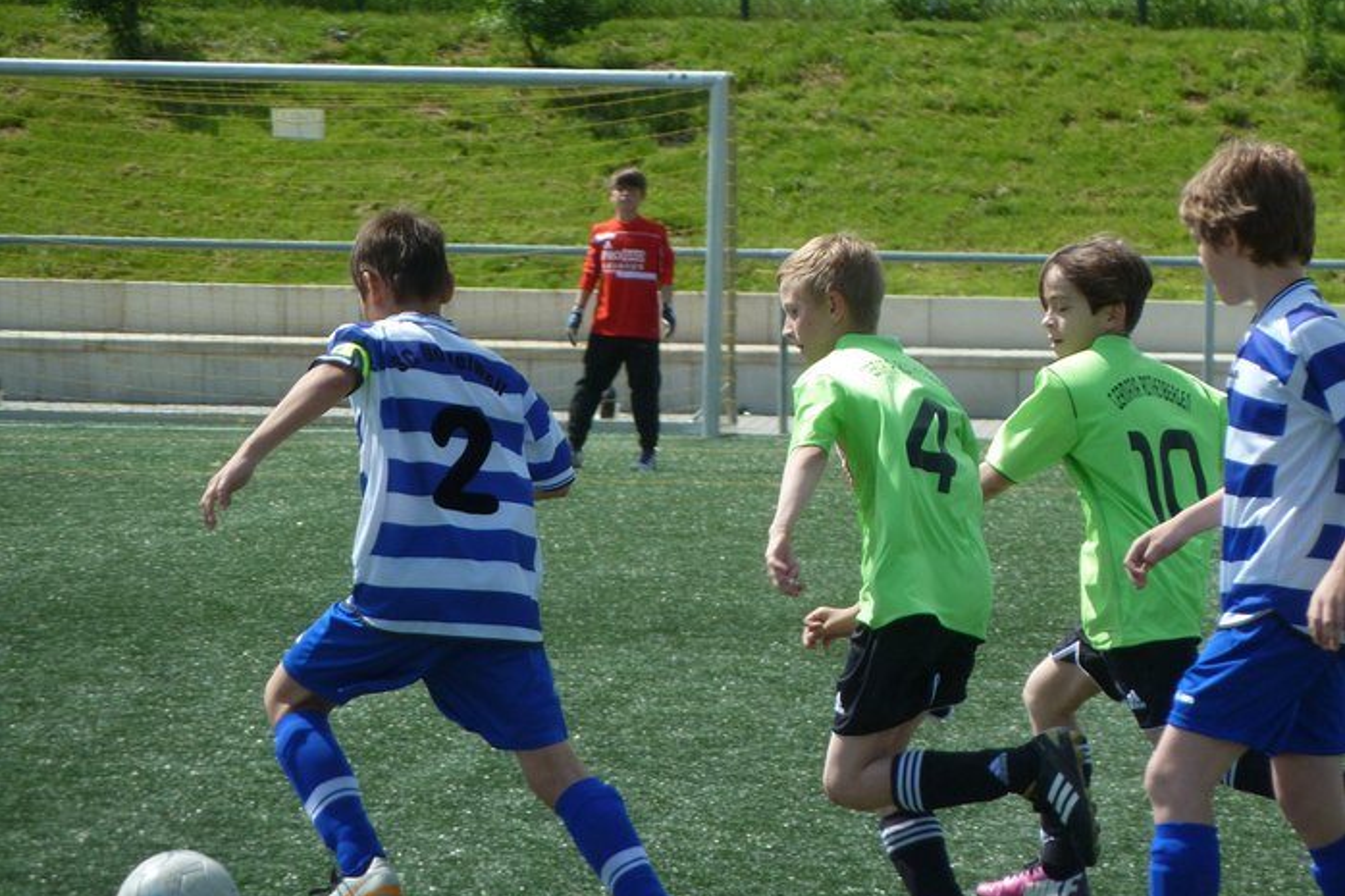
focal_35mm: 313
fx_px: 11691
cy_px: 461
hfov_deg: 6.6
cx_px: 672
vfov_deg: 4.4
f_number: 4.9
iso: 160
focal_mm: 49.2
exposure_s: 1/640
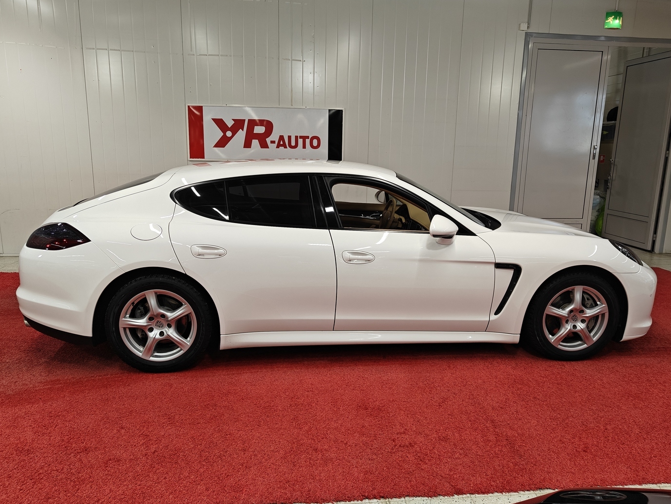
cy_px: 243
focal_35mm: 25
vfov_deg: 54.9
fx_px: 485
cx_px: 335
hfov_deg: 69.4
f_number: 1.8
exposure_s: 1/100
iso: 80
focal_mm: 5.59
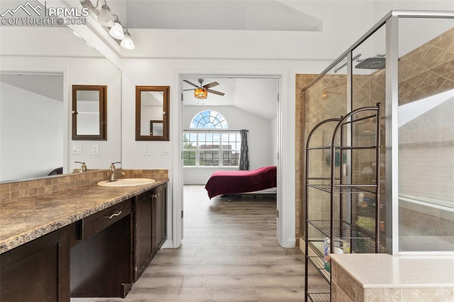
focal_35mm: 14
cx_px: 227
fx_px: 176
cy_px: 151
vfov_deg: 81.2
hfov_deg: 104.3
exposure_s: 1/13
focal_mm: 14
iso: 400
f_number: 9
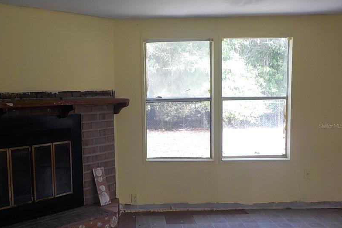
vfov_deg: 33.4
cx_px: 125
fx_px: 380
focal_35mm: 40
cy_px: 126
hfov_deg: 47.9
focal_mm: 4.1
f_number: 3.3
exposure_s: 1/80
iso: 125
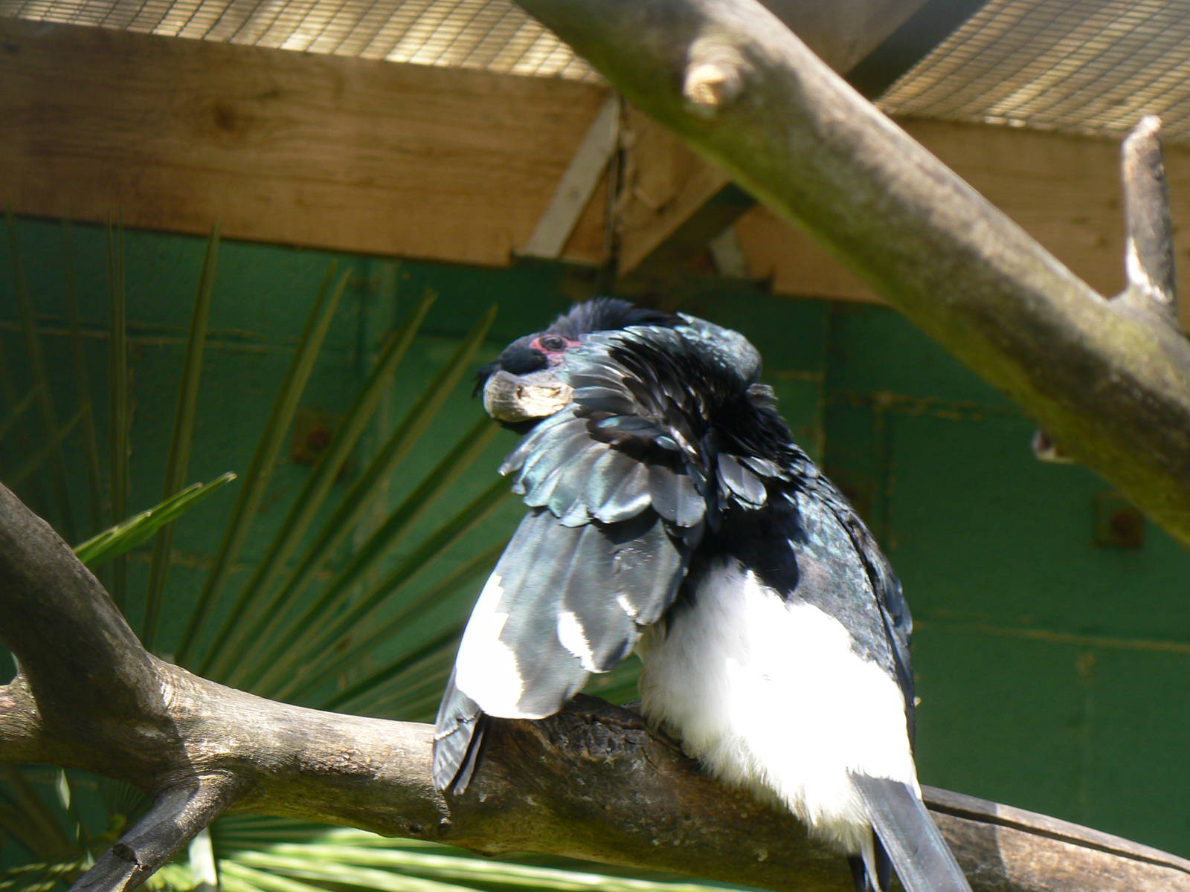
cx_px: 595
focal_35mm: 178
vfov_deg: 8.3
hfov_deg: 11.1
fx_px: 6119
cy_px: 446
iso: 80
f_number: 5
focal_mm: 29.7
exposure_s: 1/125
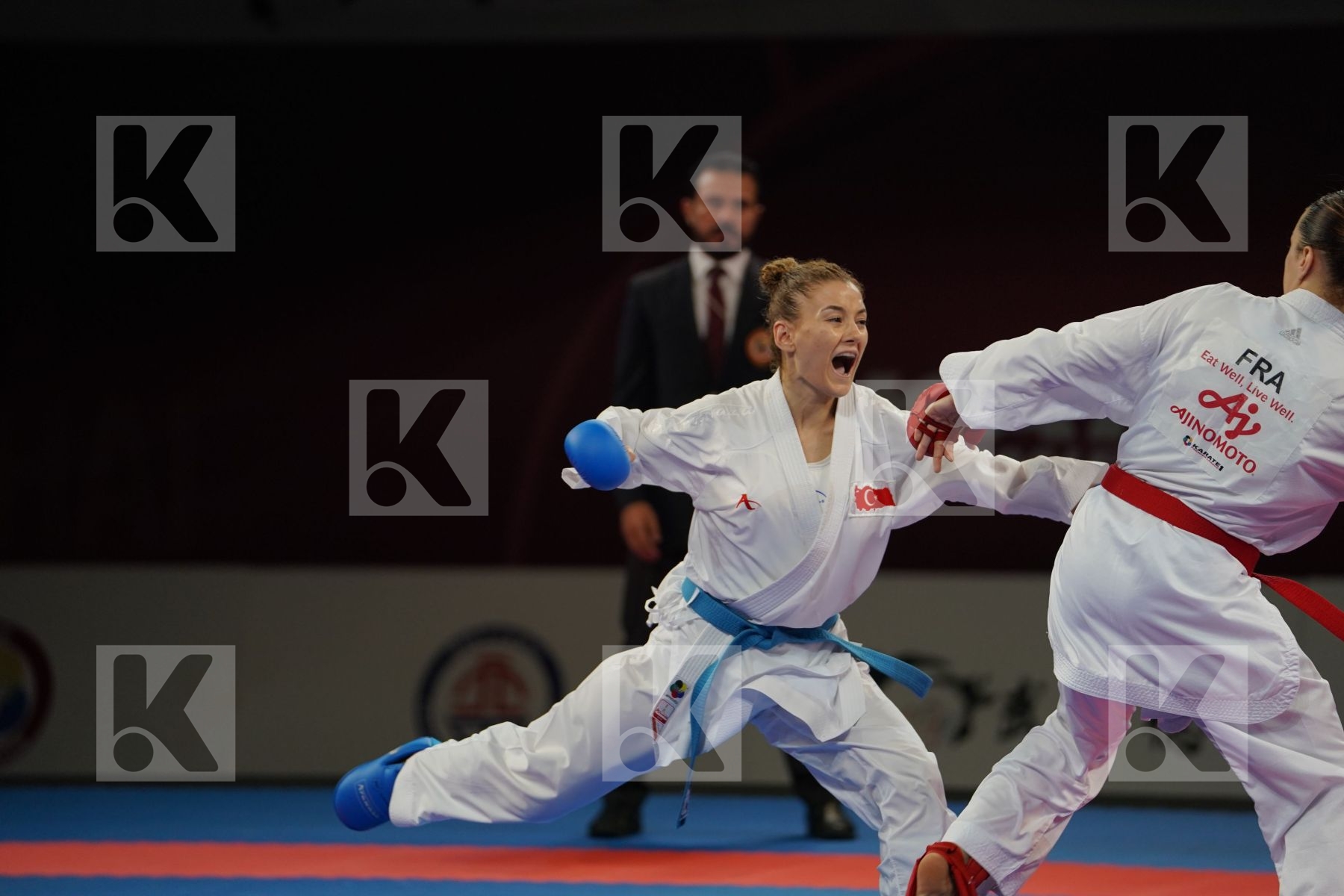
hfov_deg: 11.1
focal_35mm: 186
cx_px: 672
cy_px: 448
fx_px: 6943
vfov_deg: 7.4
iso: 1000
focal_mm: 186
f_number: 2.8
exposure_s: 1/1000
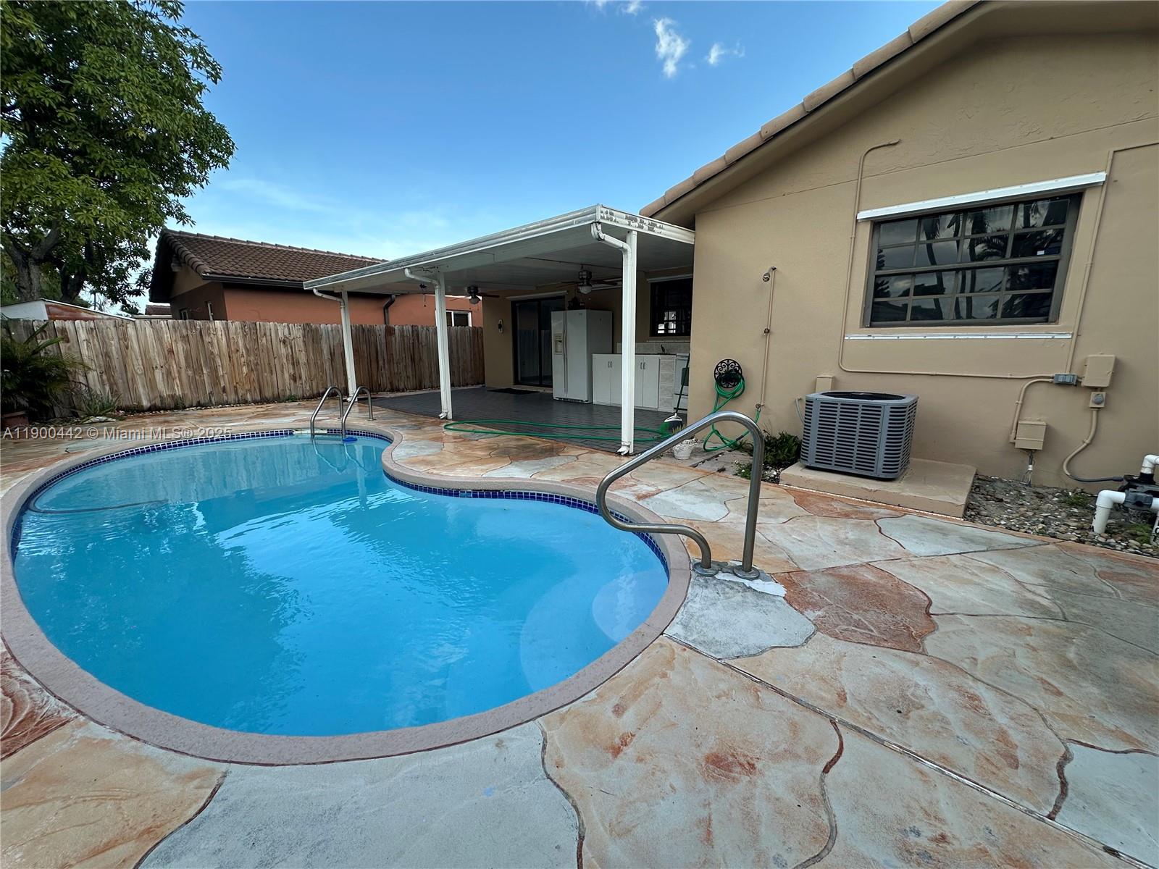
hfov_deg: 102.1
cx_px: 580
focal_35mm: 14
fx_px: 469
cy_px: 434
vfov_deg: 85.7
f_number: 2.2
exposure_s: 1/550
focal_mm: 2.22
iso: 40
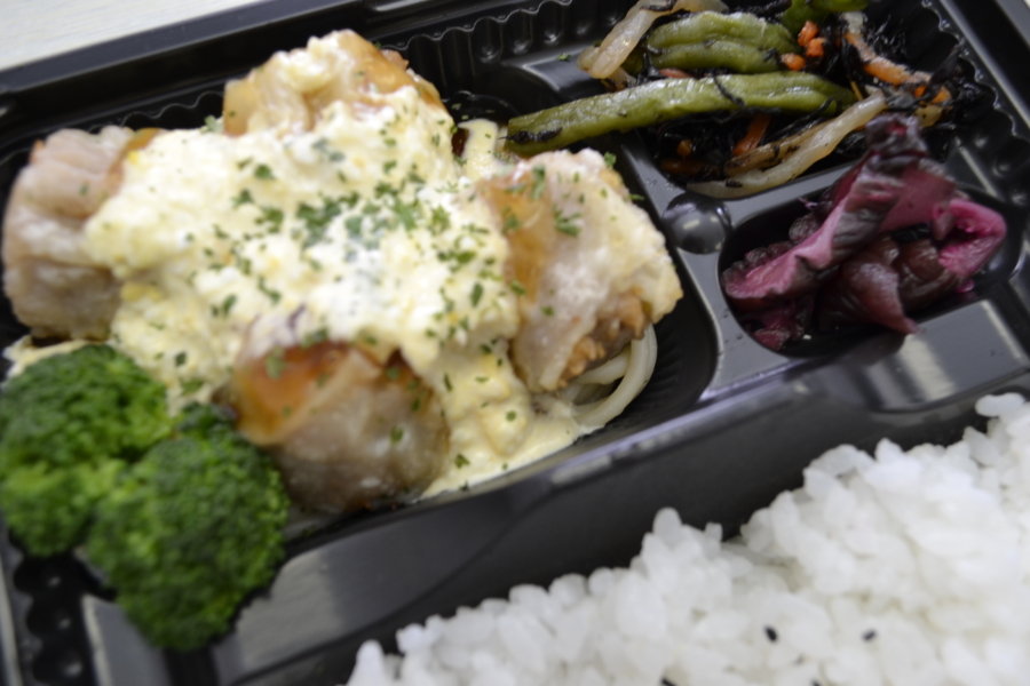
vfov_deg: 40.0
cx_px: 515
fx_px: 944
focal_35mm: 33
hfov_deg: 57.2
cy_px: 343
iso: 400
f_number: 5.6
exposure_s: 1/60
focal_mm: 22
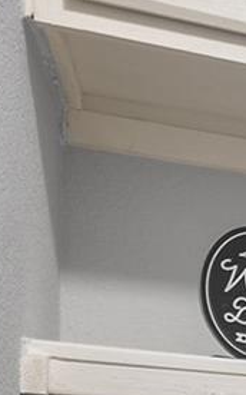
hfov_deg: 7.1
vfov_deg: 17.7
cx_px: 1101
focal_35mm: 106
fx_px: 1139
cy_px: 582
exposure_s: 1
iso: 400
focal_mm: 14
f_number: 9
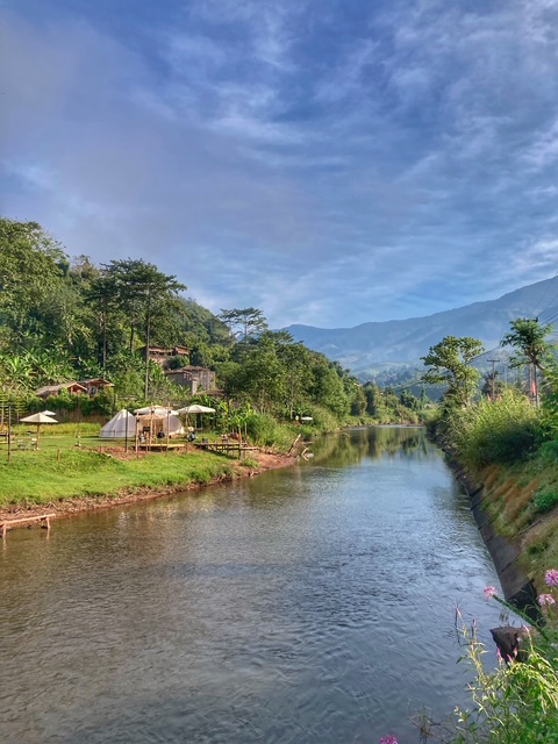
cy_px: 372
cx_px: 279
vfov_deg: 63.4
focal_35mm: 28
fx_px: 602
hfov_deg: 49.7
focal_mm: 3.99
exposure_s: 1/1473
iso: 20
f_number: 1.8
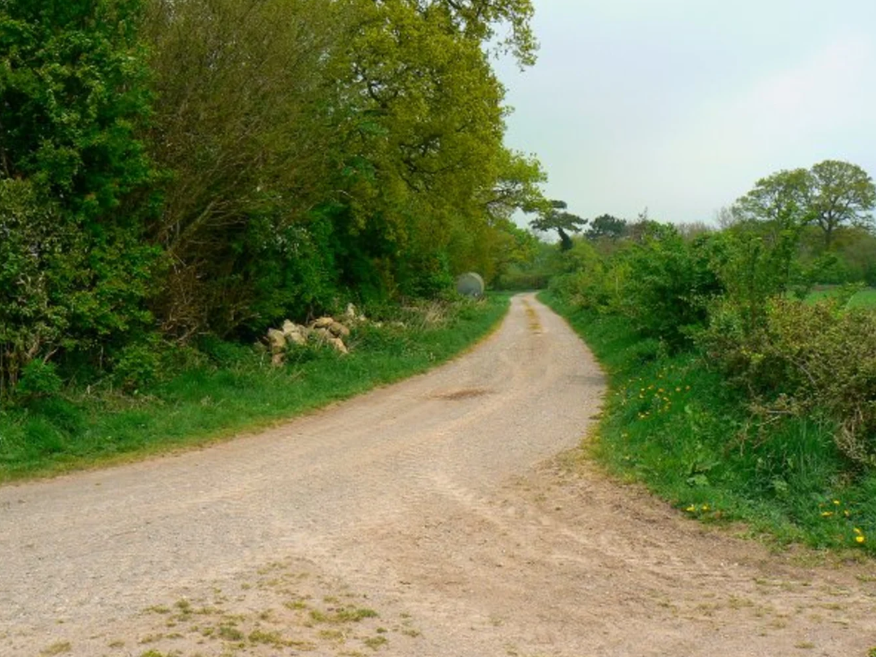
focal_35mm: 39
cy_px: 306
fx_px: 987
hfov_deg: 47.8
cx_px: 457
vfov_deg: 36.8
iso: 80
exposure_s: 1/400
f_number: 6.3
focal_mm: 6
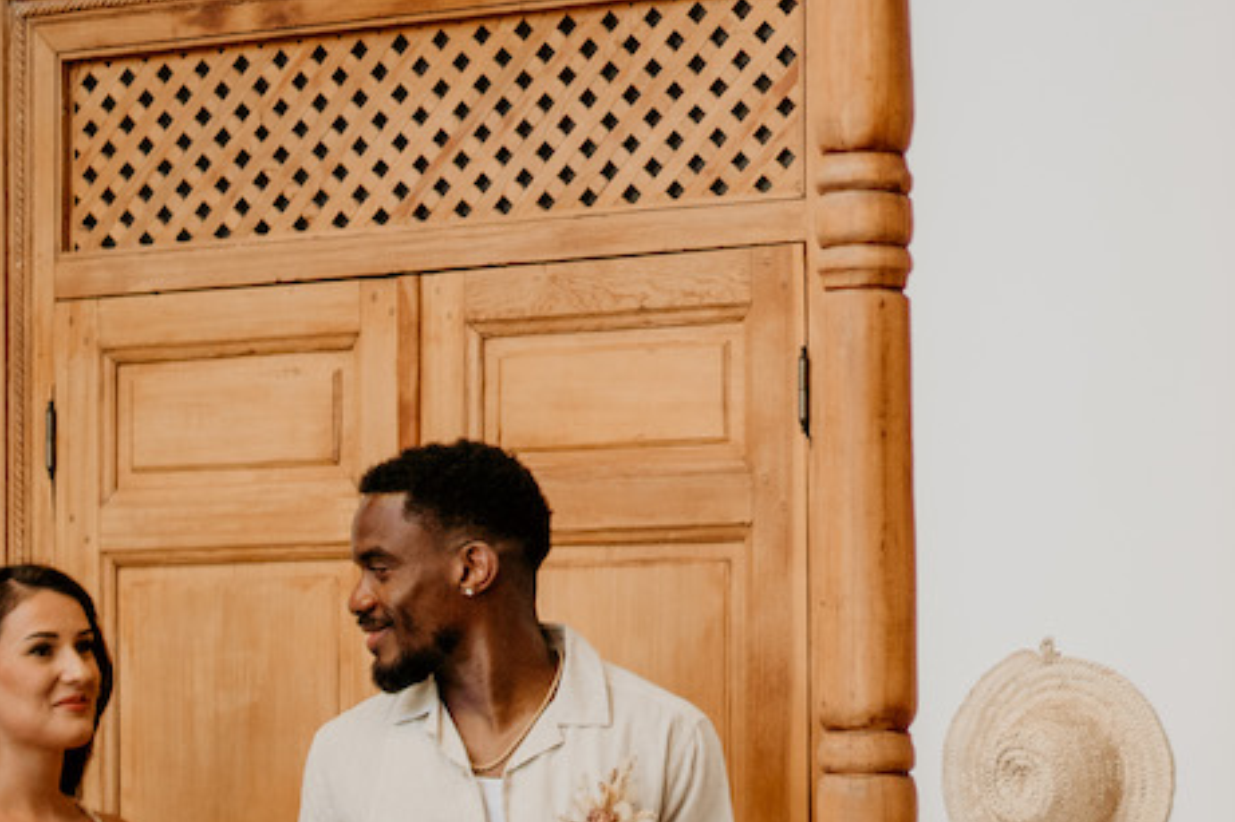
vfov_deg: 11.9
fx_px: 3909
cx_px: 1189
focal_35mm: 114
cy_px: 755
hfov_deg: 17.6
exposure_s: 1/2000
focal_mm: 35
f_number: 1.4
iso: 640
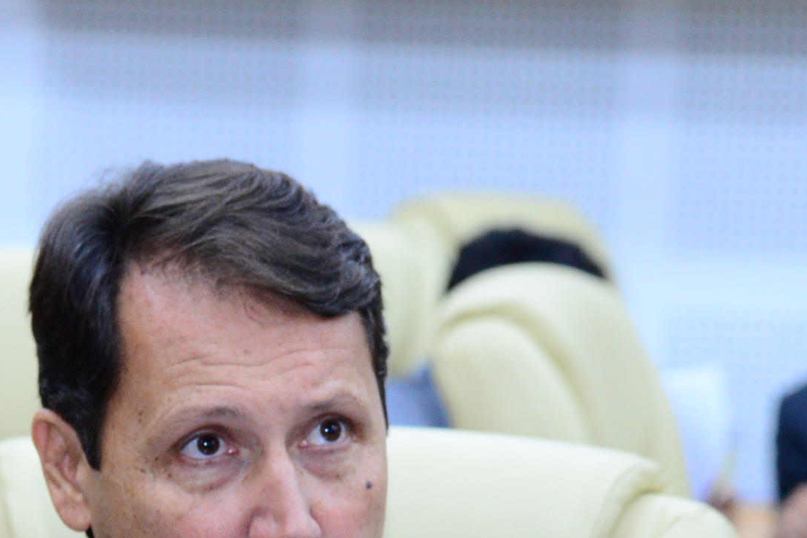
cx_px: 237
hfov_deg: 7.6
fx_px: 6098
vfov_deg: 5.0
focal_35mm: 272
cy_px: 709
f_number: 5
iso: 2500
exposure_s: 1/60
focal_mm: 98
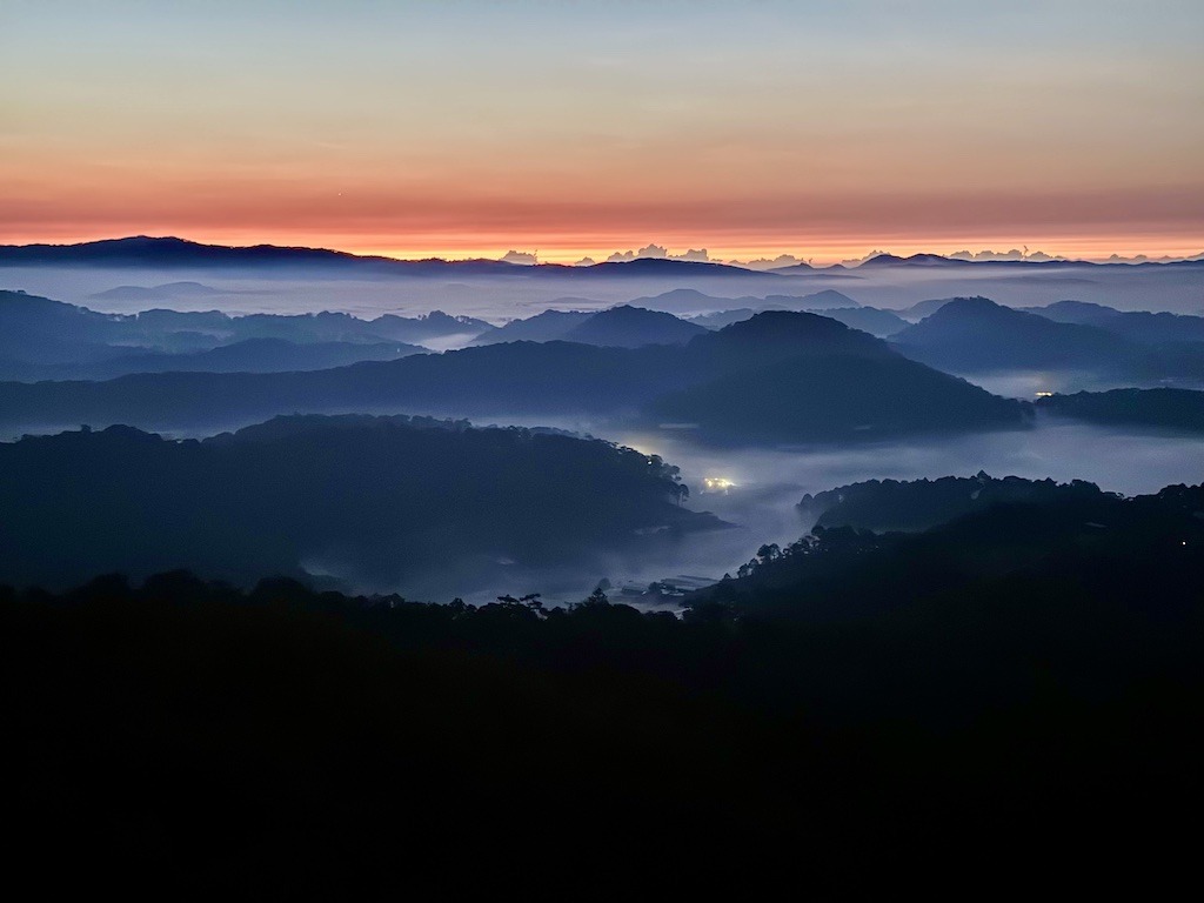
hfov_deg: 39.7
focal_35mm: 48
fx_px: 1670
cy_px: 452
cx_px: 602
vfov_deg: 30.3
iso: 800
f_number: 1.78
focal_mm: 6.76
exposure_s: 1/9
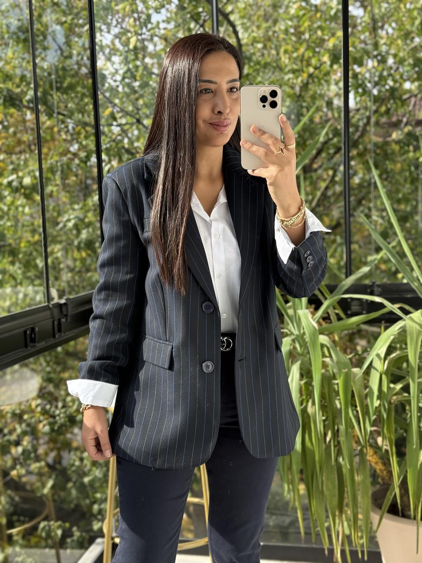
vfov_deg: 39.7
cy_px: 282
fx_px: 780
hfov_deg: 30.3
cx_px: 211
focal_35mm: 48
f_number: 1.78
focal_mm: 6.76
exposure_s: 1/570
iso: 100
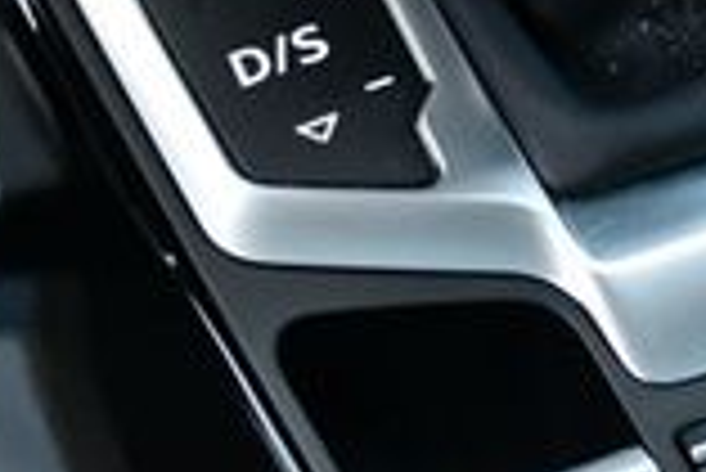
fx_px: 3847
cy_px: 36
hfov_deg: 10.4
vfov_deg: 7.0
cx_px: 580
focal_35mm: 196
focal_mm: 24
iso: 800
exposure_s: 1/125
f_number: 4
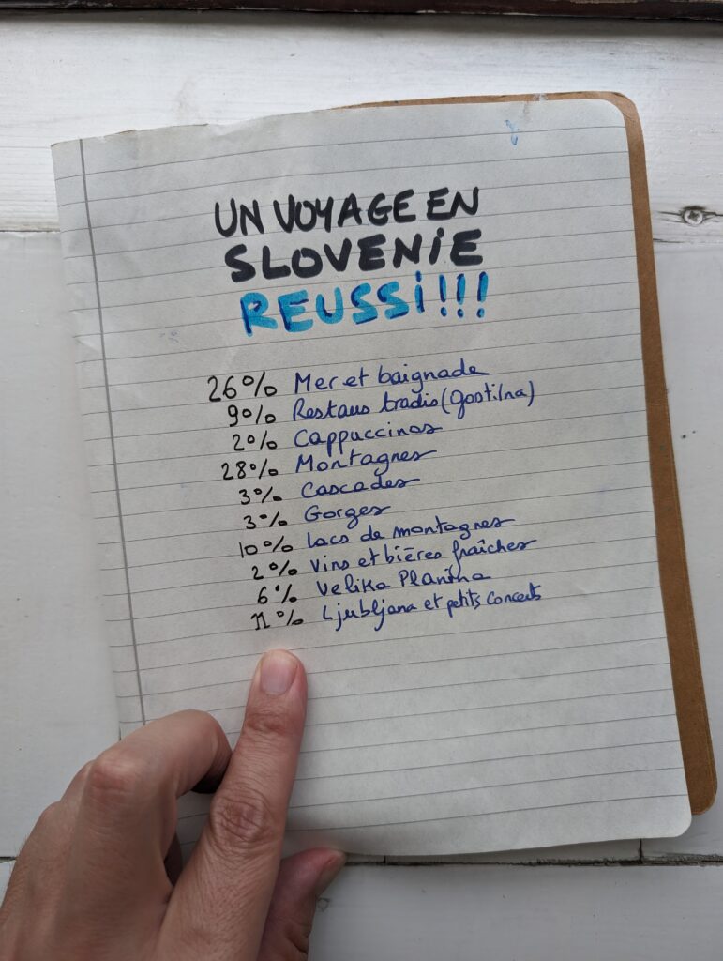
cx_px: 362
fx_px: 667
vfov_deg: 71.5
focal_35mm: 24
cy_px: 480
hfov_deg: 56.9
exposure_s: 1/184
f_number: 1.68
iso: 87
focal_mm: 6.9
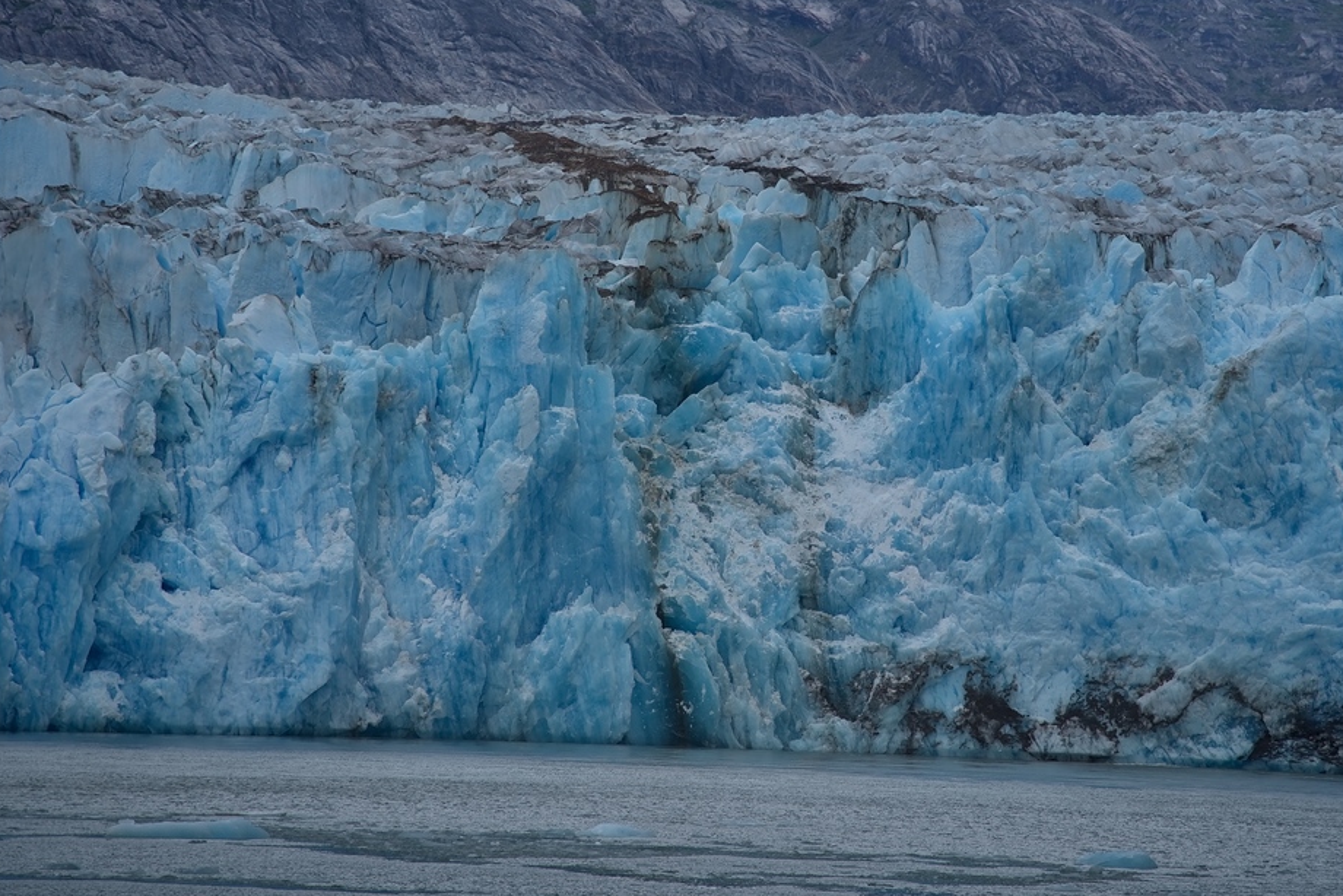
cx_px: 790
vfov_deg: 8.2
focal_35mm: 167
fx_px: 6232
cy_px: 311
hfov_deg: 12.3
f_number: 5.6
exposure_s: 1/250
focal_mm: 120
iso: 100
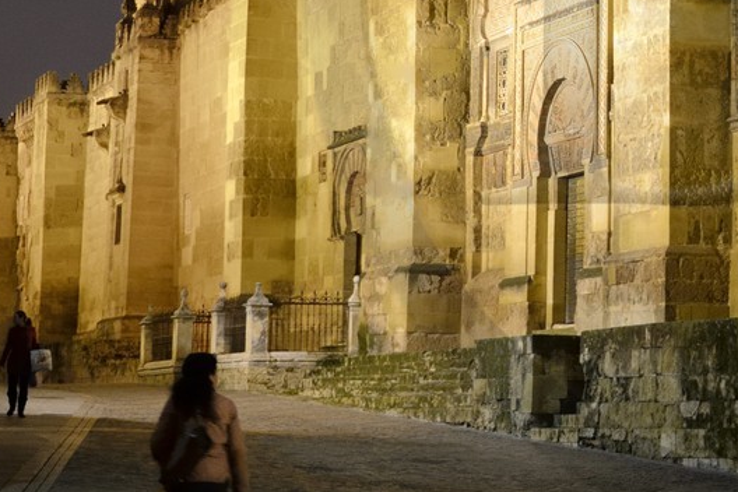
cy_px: -24
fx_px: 1988
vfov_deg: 13.9
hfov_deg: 19.8
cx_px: 874
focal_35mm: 97
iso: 1600
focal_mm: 32
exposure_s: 1/20
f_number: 2.8
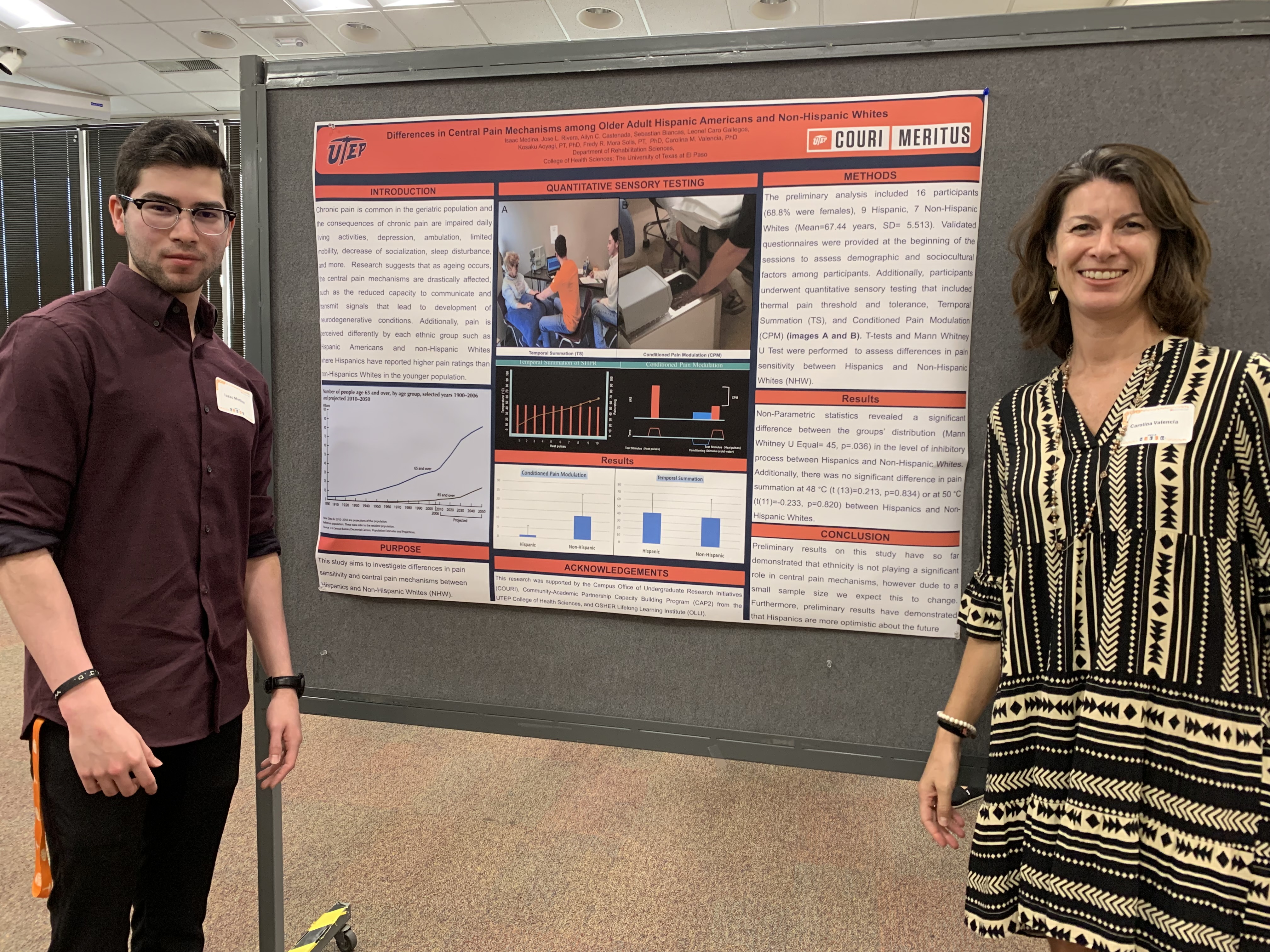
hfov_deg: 67.3
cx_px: 635
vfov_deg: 53.1
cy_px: 476
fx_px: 954
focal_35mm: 26
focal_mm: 4.25
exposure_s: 1/60
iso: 200
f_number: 1.8
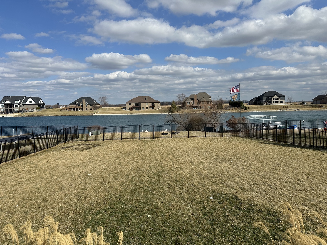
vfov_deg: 56.8
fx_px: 227
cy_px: 122
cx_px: 164
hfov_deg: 71.6
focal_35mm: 24
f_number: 1.78
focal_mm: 6.86
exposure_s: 1/7042
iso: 80
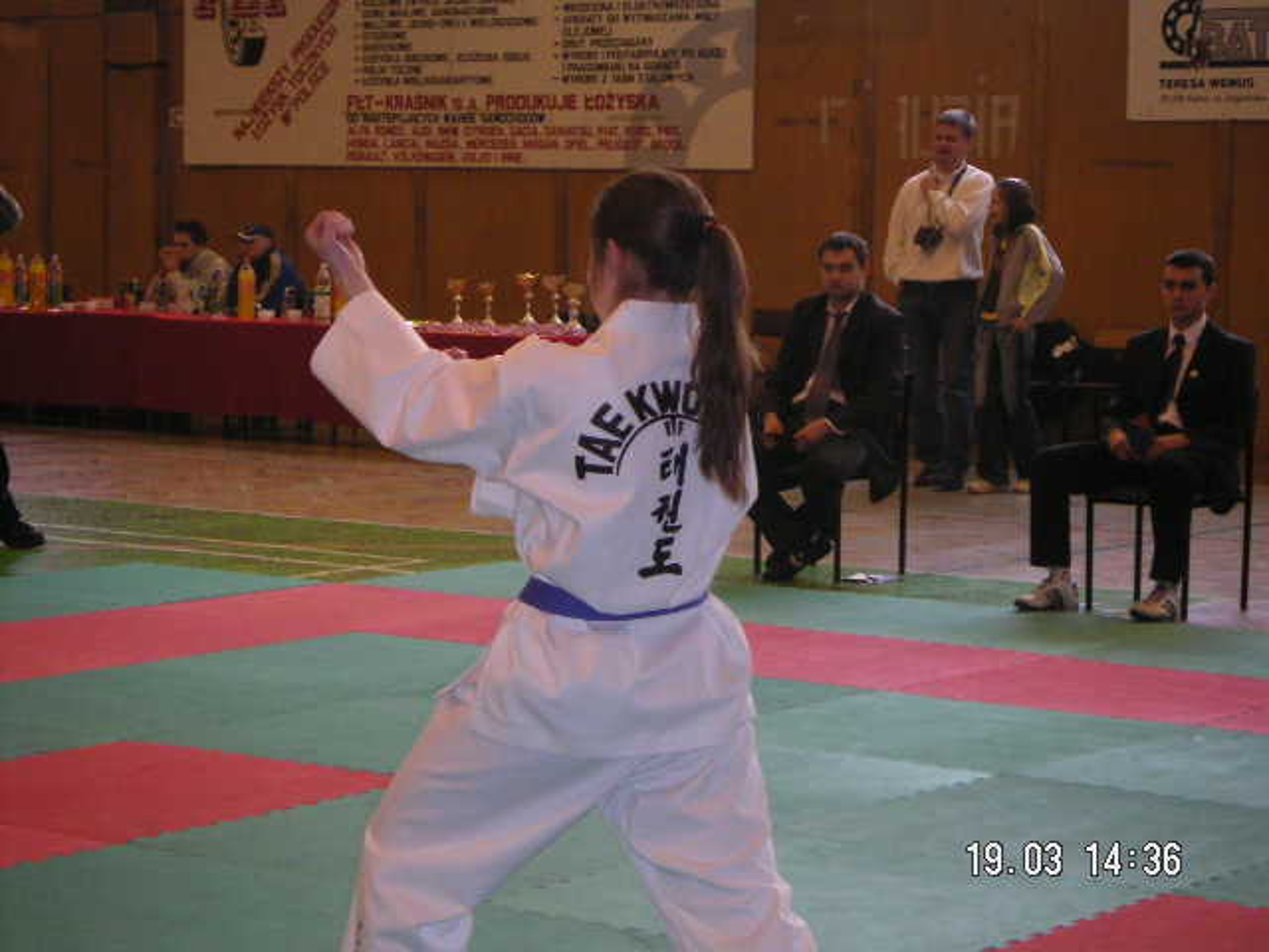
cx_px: 634
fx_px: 3336
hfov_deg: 21.5
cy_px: 476
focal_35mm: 91
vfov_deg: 16.2
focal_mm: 11.9
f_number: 3.5
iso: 200
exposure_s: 1/90
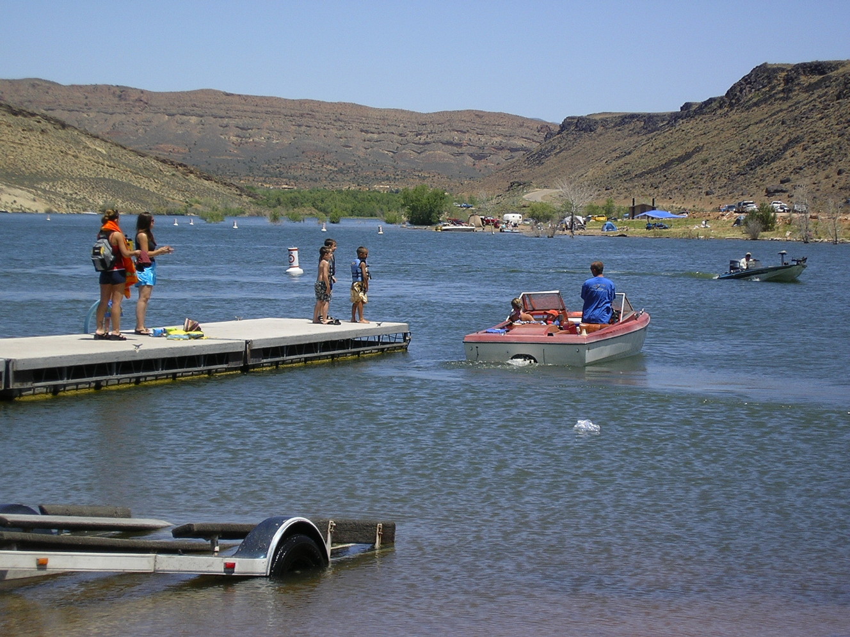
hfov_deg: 19.4
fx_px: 2480
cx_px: 425
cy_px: 318
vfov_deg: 14.6
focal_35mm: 101
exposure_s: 1/500
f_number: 4.8
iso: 50
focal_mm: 15.6
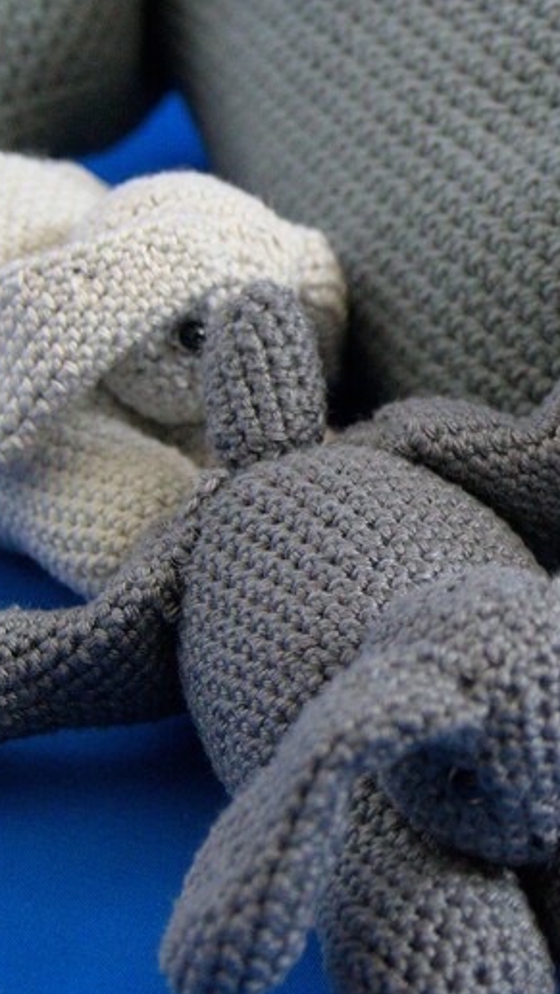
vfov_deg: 17.5
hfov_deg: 9.7
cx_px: 737
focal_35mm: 122
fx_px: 3219
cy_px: 340
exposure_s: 1/160
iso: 1100
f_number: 3.3
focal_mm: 29
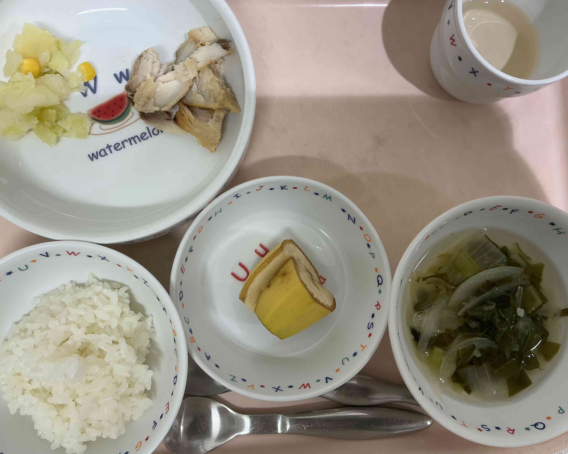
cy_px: 221
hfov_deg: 57.2
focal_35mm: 31
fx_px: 521
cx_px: 271
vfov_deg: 47.1
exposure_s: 1/60
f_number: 1.8
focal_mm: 3
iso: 40
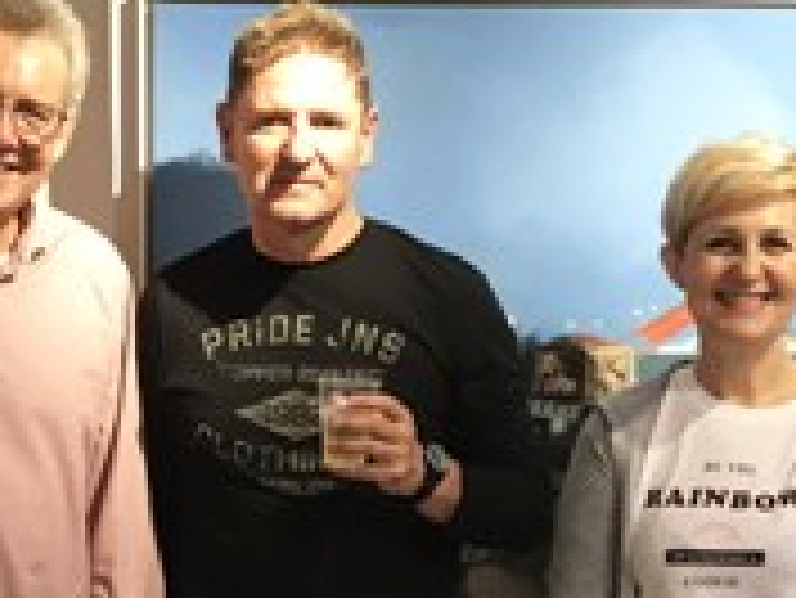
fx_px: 2186
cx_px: 234
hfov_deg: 20.5
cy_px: 638
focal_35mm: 95
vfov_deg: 15.2
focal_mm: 3.99
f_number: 1.8
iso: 50
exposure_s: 1/17
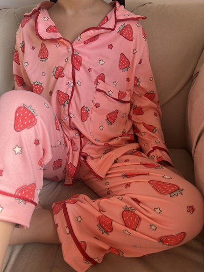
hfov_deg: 53.1
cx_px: 102
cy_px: 136
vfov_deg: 67.3
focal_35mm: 26
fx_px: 204
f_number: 1.6
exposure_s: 1/122
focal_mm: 5.1
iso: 40
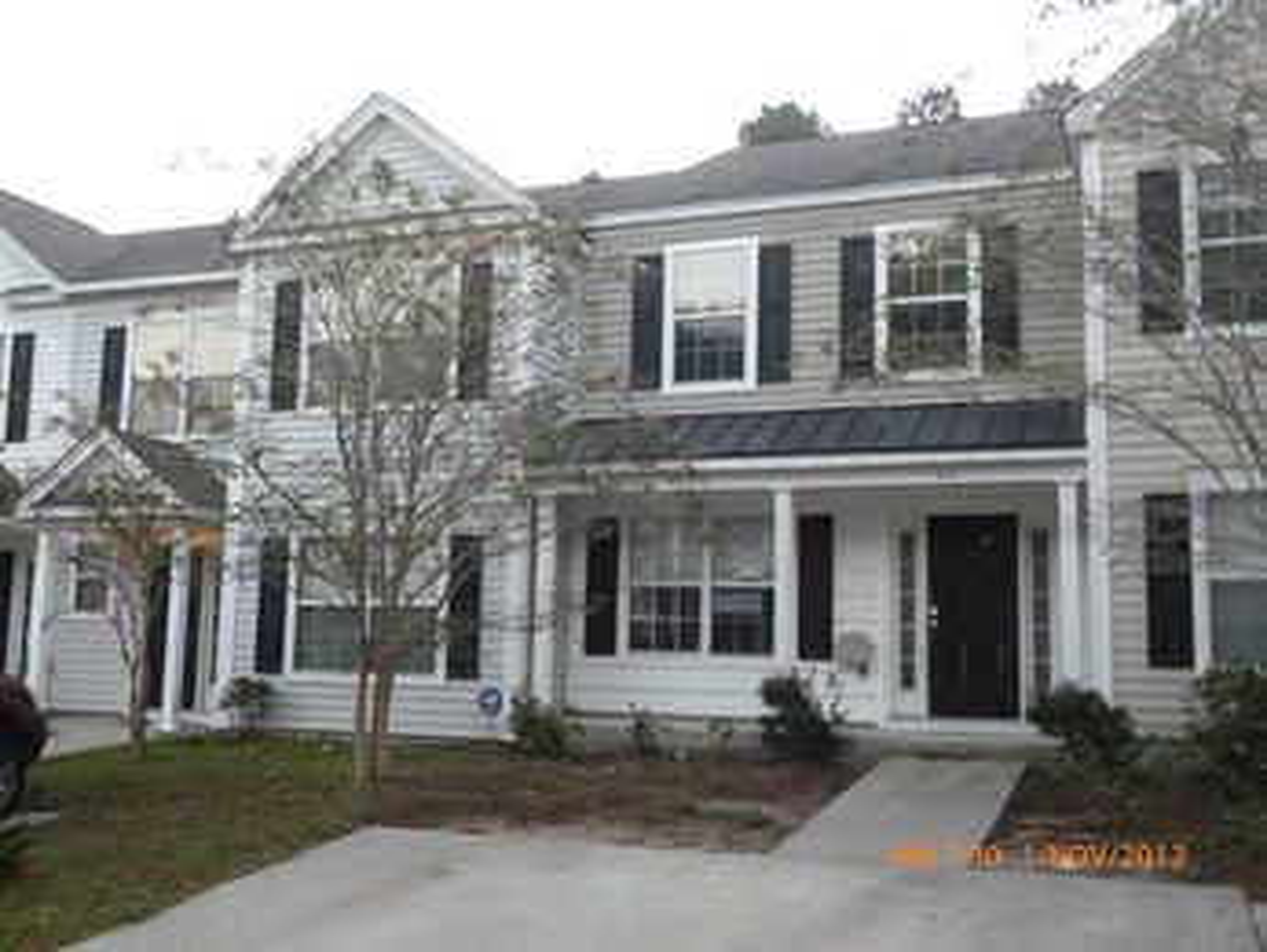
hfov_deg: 51.3
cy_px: 476
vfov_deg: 39.7
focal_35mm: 36
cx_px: 634
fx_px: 1319
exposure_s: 1/60
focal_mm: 6.4
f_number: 3.5
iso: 1000
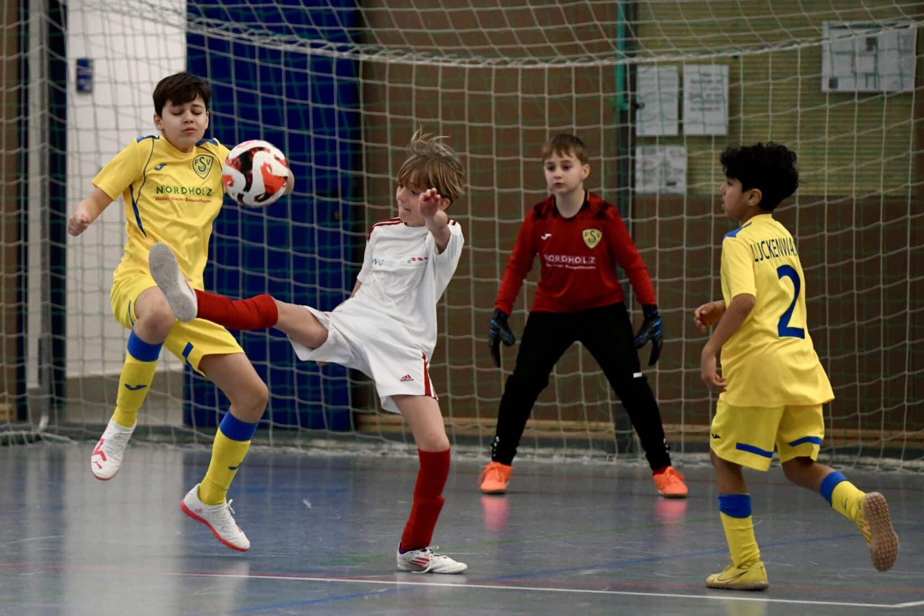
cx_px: 430
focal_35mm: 196
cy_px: 271
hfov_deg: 10.5
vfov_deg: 7.0
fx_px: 5029
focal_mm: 160
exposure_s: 1/1250
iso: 5000
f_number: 2.8
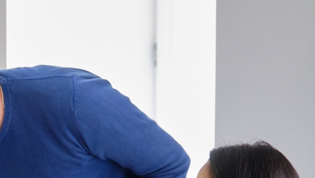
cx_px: 12
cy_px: 222
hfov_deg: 8.3
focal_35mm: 260
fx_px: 2172
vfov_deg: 4.7
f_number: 2.8
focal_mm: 71.5
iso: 4000
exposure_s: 1/200
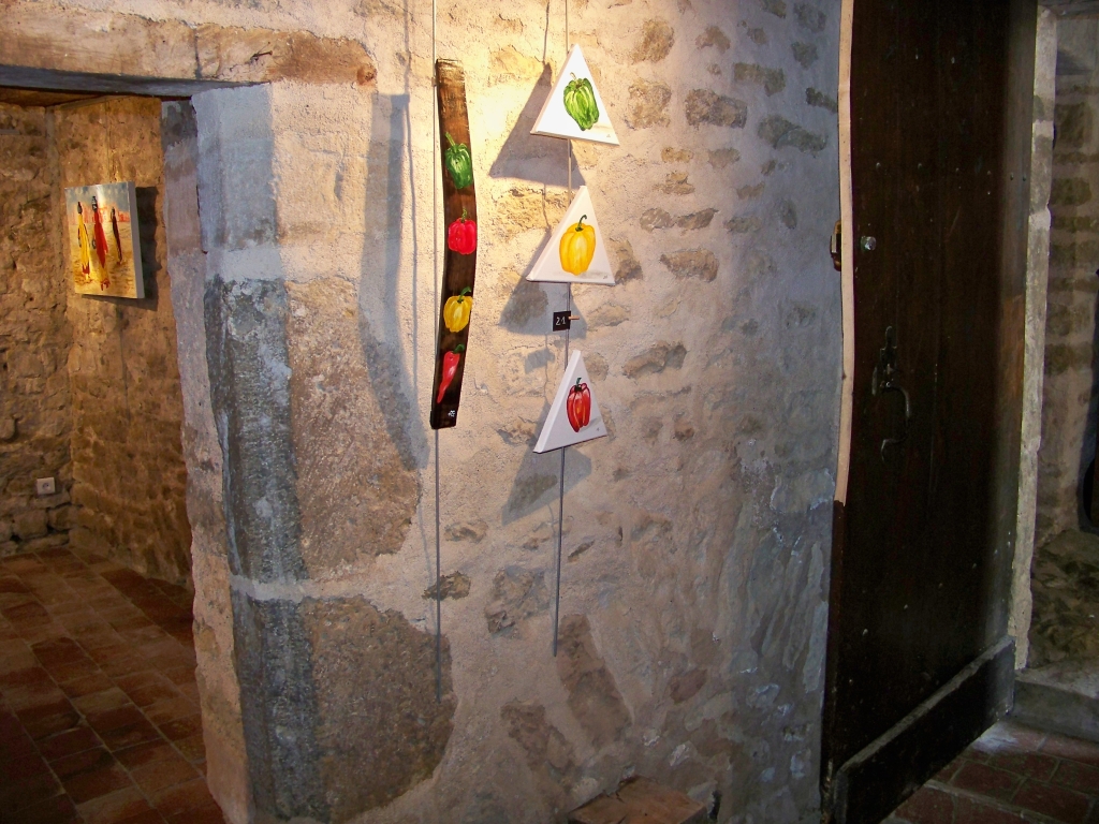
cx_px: 550
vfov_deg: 42.9
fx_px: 1048
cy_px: 412
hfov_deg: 55.4
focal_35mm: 33
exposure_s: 1/30
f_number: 2.8
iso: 200
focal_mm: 5.85
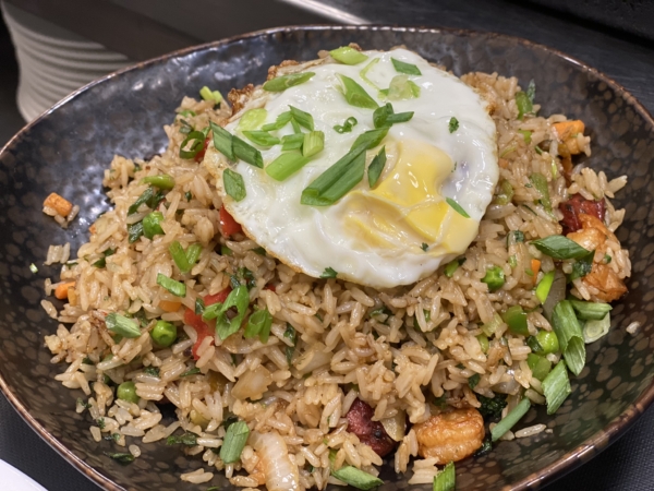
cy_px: 246
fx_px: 982
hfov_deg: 36.8
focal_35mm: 52
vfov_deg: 28.0
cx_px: 327
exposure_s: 1/40
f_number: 2
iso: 125
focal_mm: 6
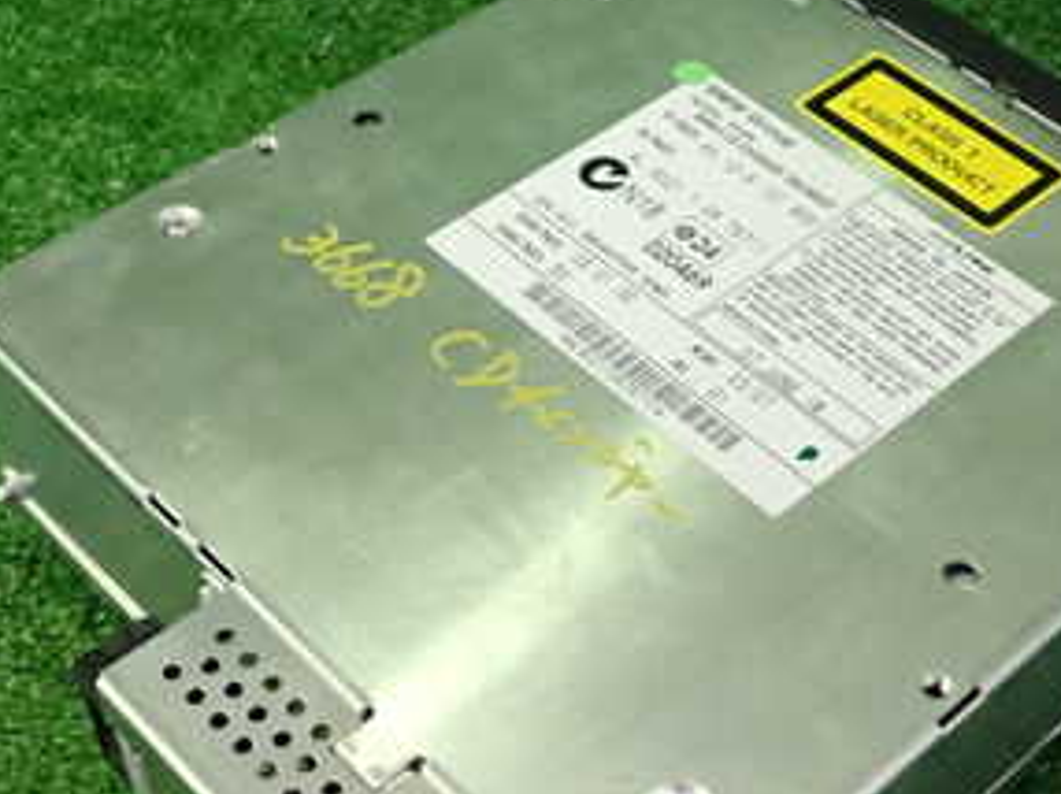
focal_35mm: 63
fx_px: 1929
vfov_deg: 23.2
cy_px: 479
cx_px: 620
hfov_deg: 30.7
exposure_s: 1/30
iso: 500
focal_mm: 5.4
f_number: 2.3
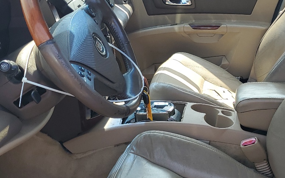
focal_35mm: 57
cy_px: 114
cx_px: 200
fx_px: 443
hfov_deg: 35.2
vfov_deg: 22.7
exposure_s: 1/556
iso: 50
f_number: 1.5
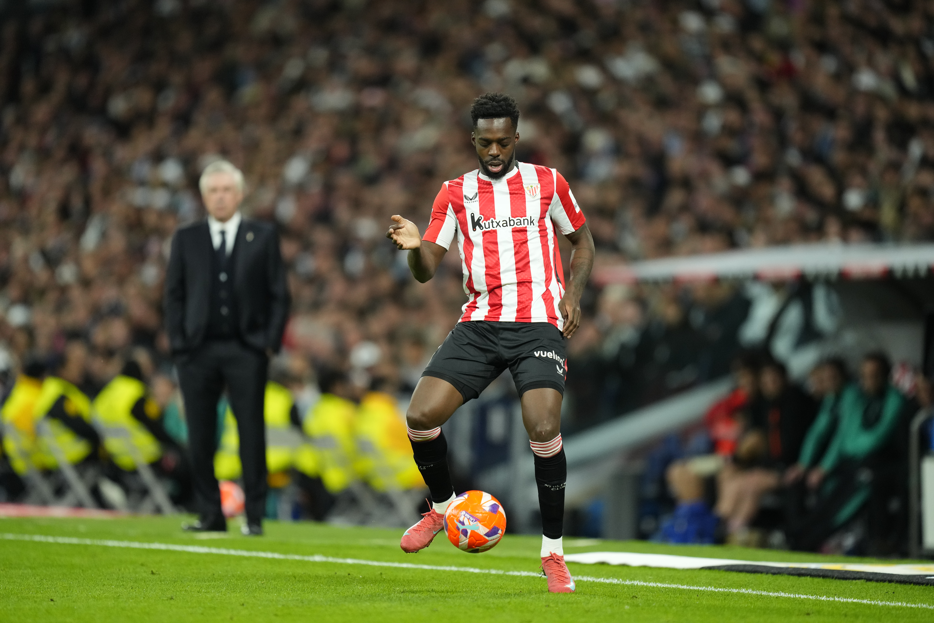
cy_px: 312
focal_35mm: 400
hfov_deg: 5.2
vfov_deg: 3.4
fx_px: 10377
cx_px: 467
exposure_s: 1/2000
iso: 3200
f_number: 2.8
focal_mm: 400
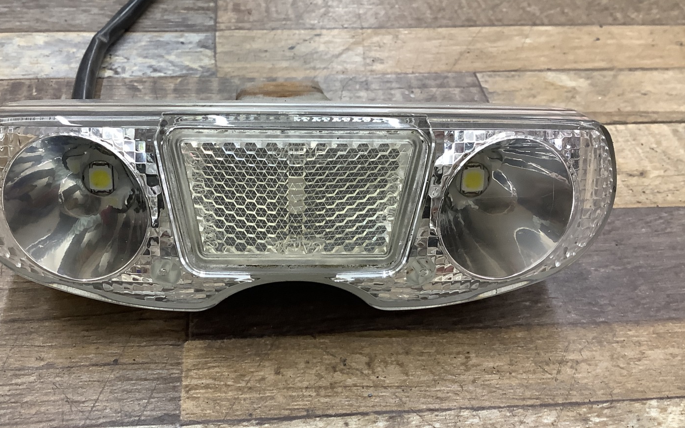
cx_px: 294
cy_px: 223
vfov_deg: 32.8
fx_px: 728
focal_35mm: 39
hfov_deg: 50.2
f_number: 2.4
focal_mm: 3.3
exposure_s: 1/60
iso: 160
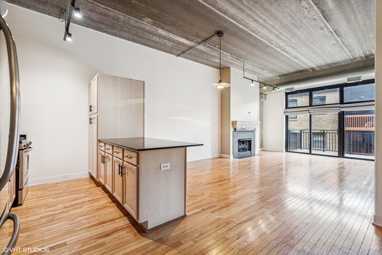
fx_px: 170
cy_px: 128
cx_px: 191
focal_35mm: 16
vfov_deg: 73.7
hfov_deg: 96.7
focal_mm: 16
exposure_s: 1/5
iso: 320
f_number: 8
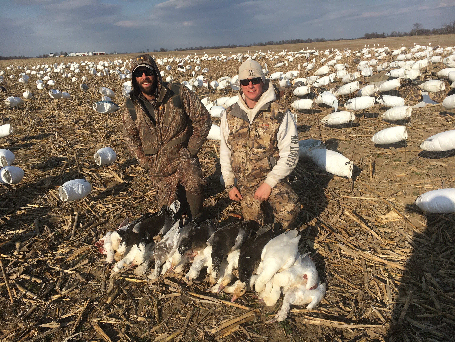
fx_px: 381
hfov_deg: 61.7
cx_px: 228
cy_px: 171
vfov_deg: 48.2
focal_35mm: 29
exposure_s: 1/2747
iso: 25
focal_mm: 4.15
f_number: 2.2
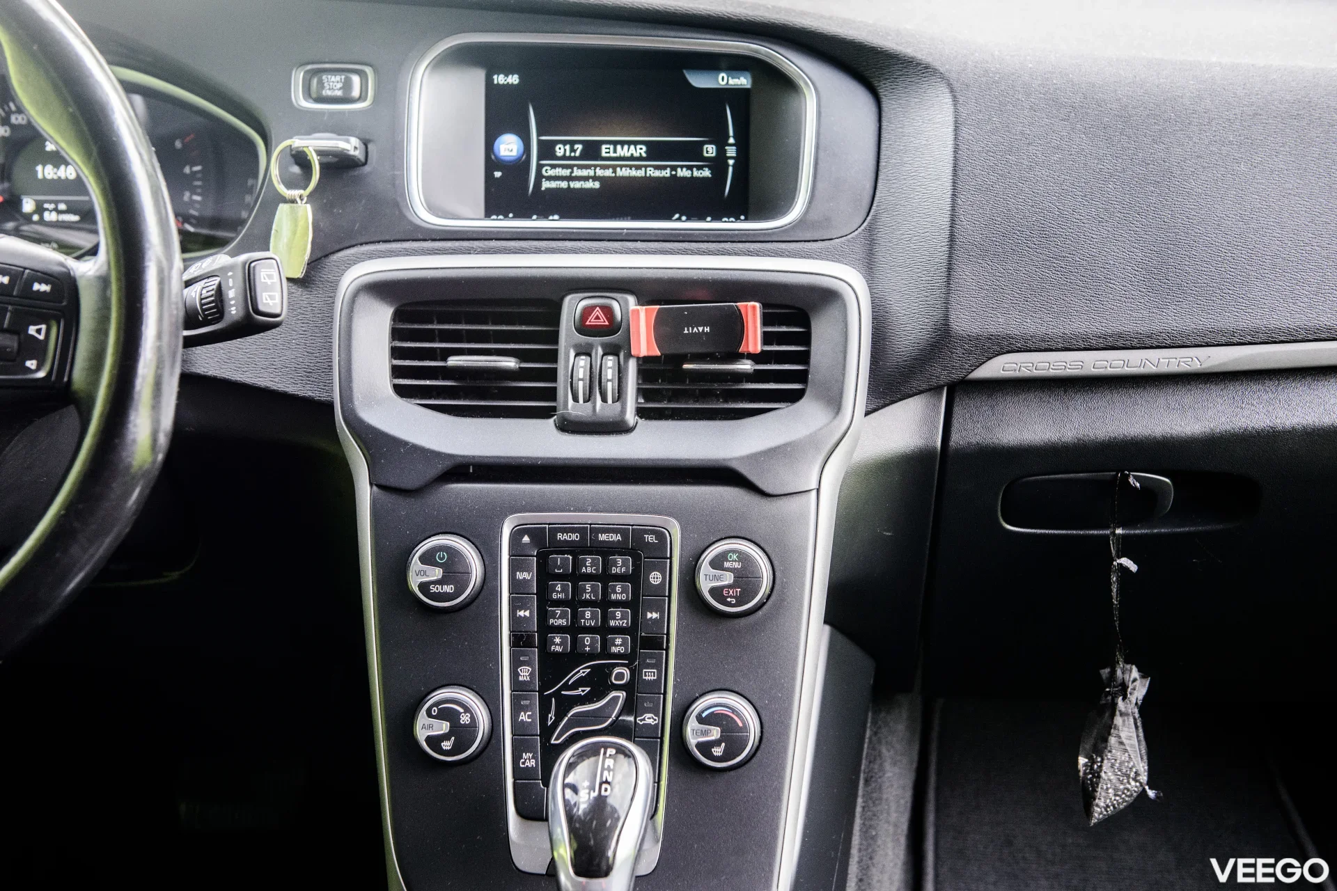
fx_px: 1857
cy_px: 446
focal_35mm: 50
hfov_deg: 39.6
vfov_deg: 27.0
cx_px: 668
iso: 2000
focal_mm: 50
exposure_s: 1/60
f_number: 5
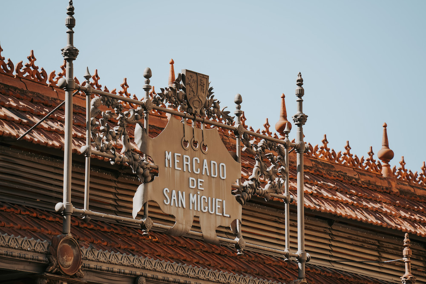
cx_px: 213
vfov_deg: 6.9
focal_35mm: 200
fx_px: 2367
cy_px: 142
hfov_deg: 10.3
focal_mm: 200
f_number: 5.6
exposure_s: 1/320
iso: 100
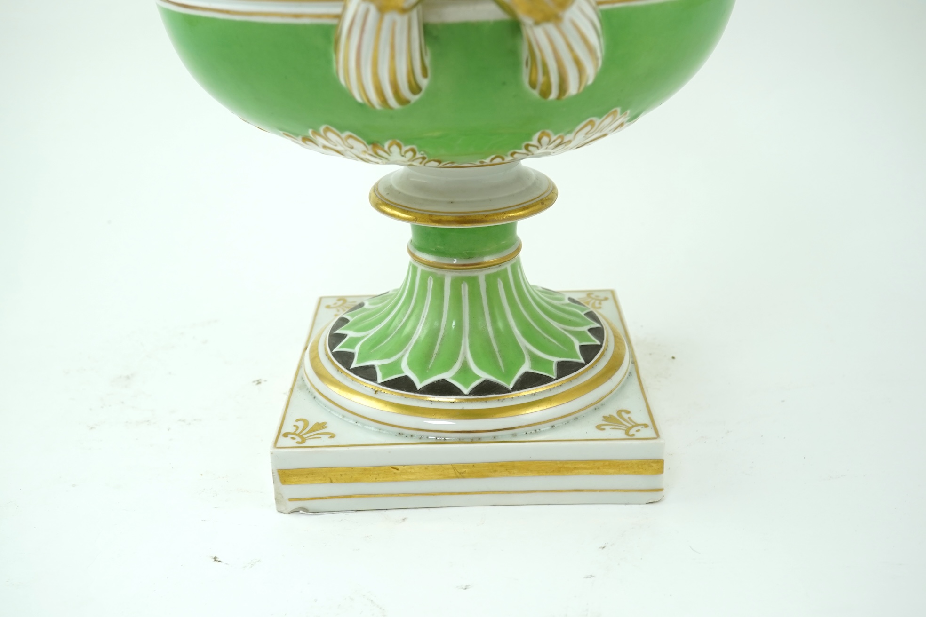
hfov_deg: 43.6
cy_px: 308
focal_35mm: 45
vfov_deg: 29.9
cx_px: 463
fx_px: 1157
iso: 500
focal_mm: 30
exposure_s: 1/50
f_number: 10
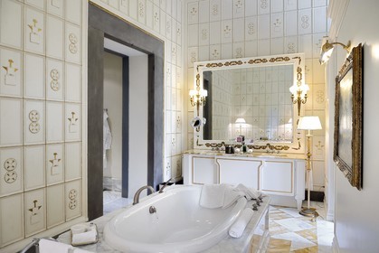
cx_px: 190
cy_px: 126
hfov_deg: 73.7
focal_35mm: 24
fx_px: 253
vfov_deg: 53.2
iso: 800
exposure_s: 1/20
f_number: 7.1
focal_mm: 24
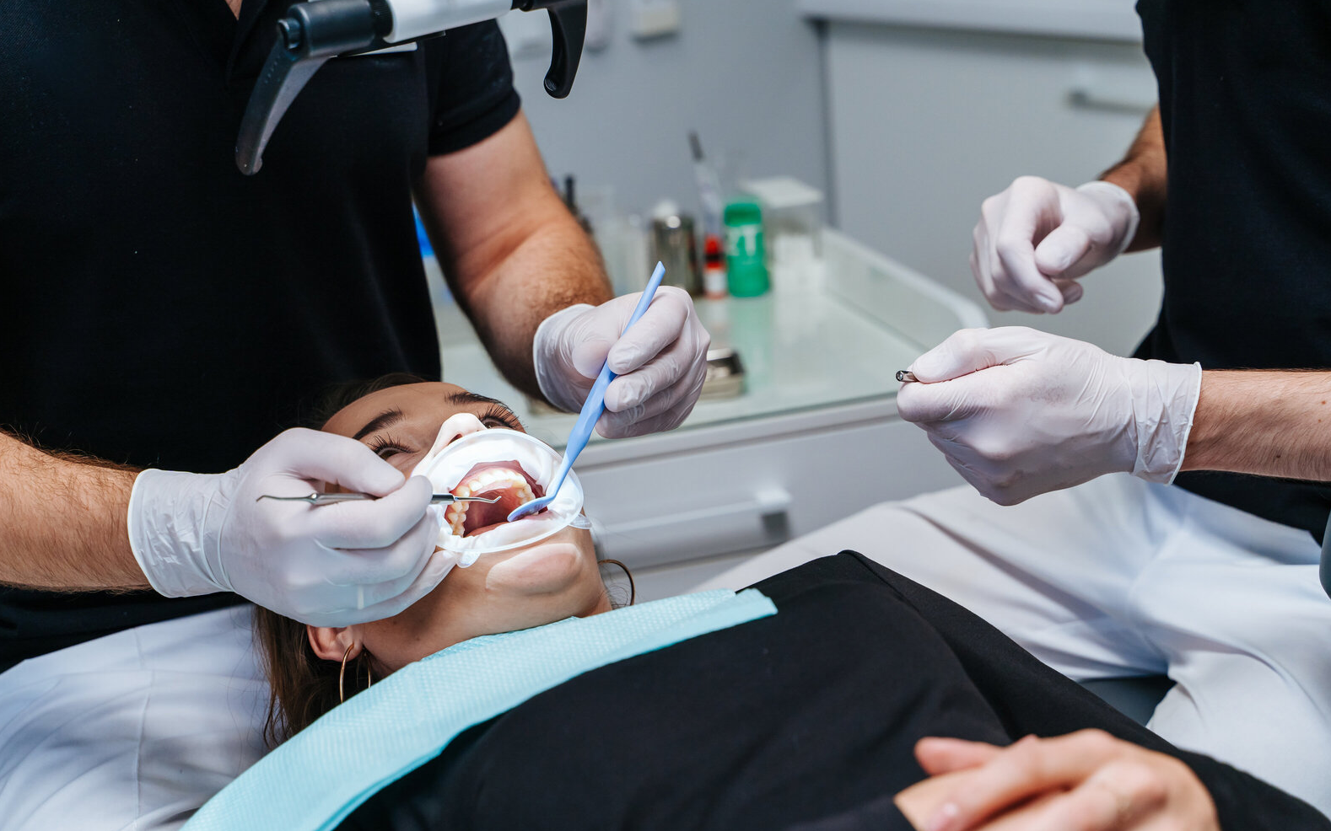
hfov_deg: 33.0
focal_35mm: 62
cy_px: 414
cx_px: 657
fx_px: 2249
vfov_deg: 21.0
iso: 400
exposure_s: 1/320
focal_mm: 60
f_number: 4.5
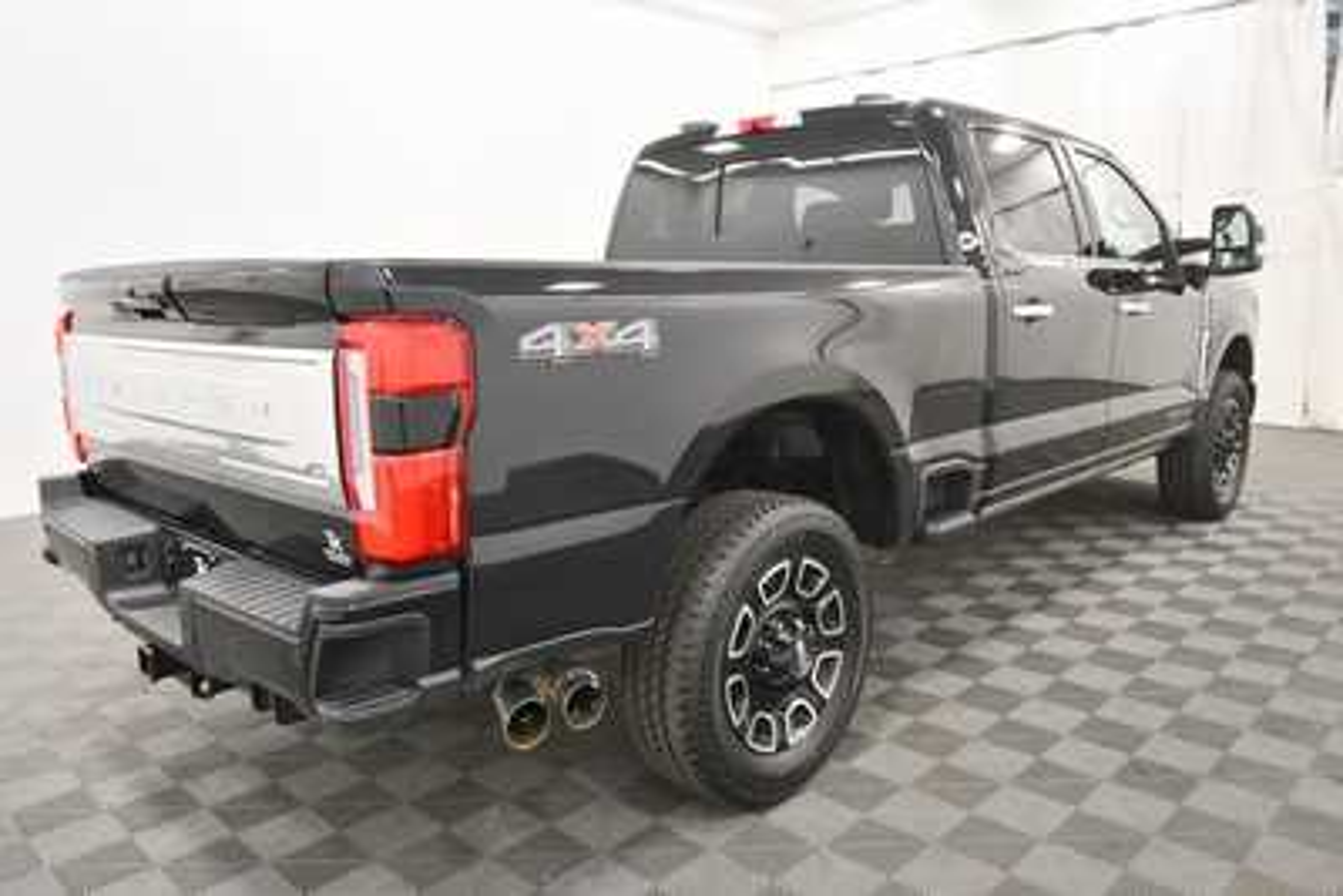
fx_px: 1008
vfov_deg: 48.0
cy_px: 448
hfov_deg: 67.4
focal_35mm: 27
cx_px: 672
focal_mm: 18
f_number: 5.3
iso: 1800
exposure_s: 1/125
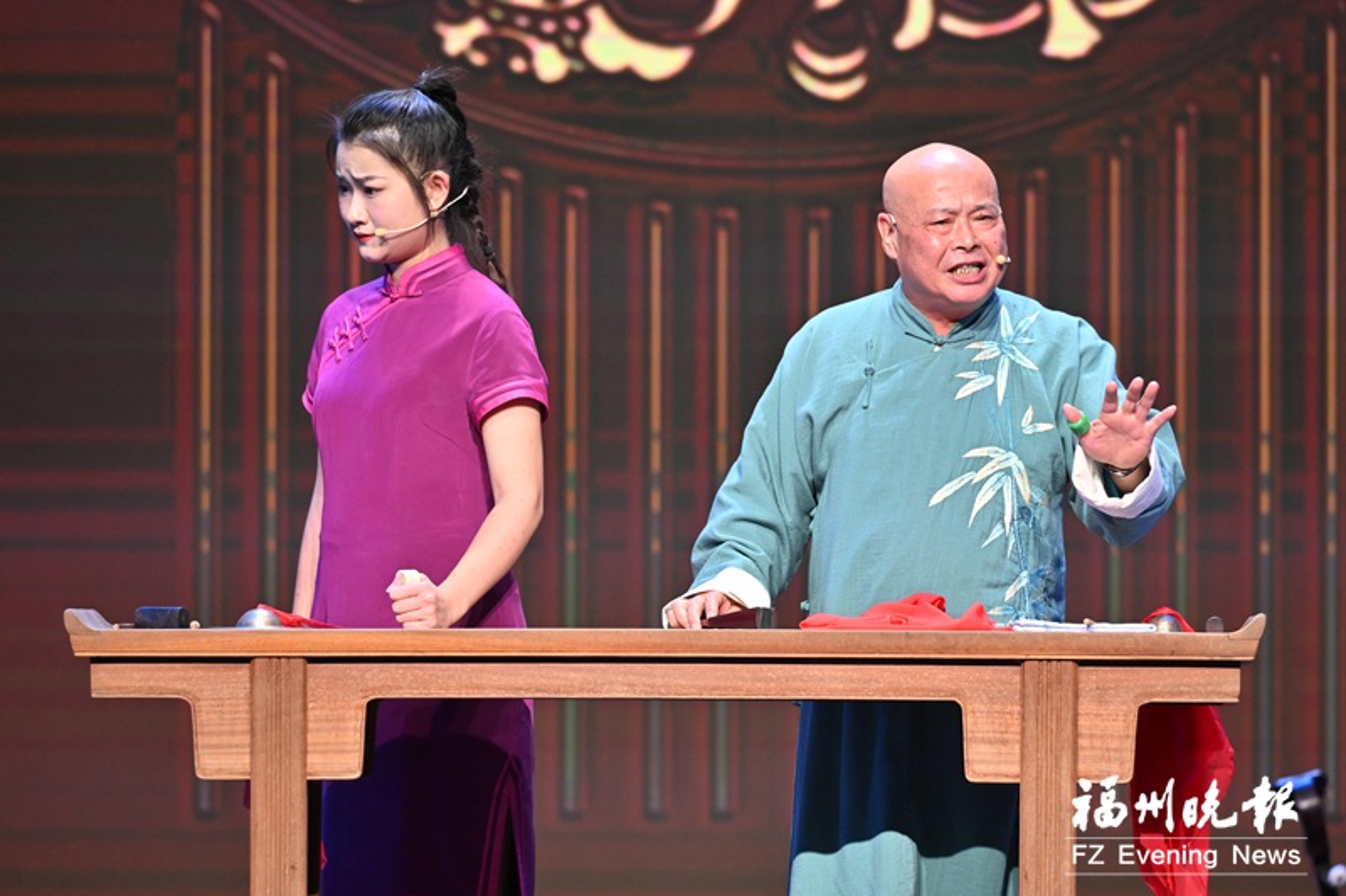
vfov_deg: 4.6
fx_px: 11214
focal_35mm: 300
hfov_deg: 6.9
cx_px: 673
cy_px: 448
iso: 560
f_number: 3.5
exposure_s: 1/320
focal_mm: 200
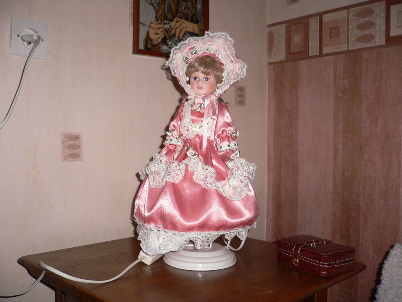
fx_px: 406
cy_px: 151
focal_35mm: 35
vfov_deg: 40.7
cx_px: 201
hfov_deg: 52.6
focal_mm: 5.8
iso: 100
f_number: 2.8
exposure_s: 1/60
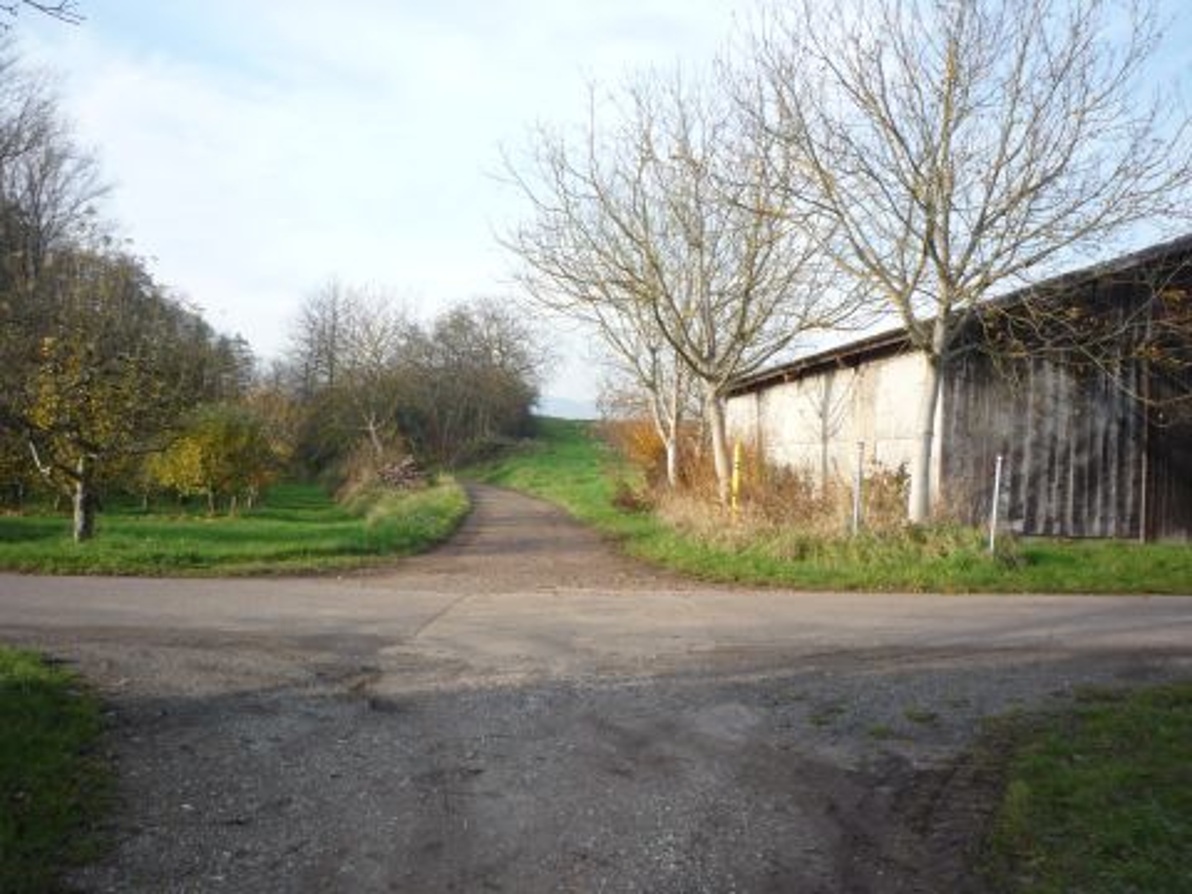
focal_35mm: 32
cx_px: 596
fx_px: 1102
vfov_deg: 44.2
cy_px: 447
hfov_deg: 56.8
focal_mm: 5.2
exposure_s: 1/200
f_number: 4
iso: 100
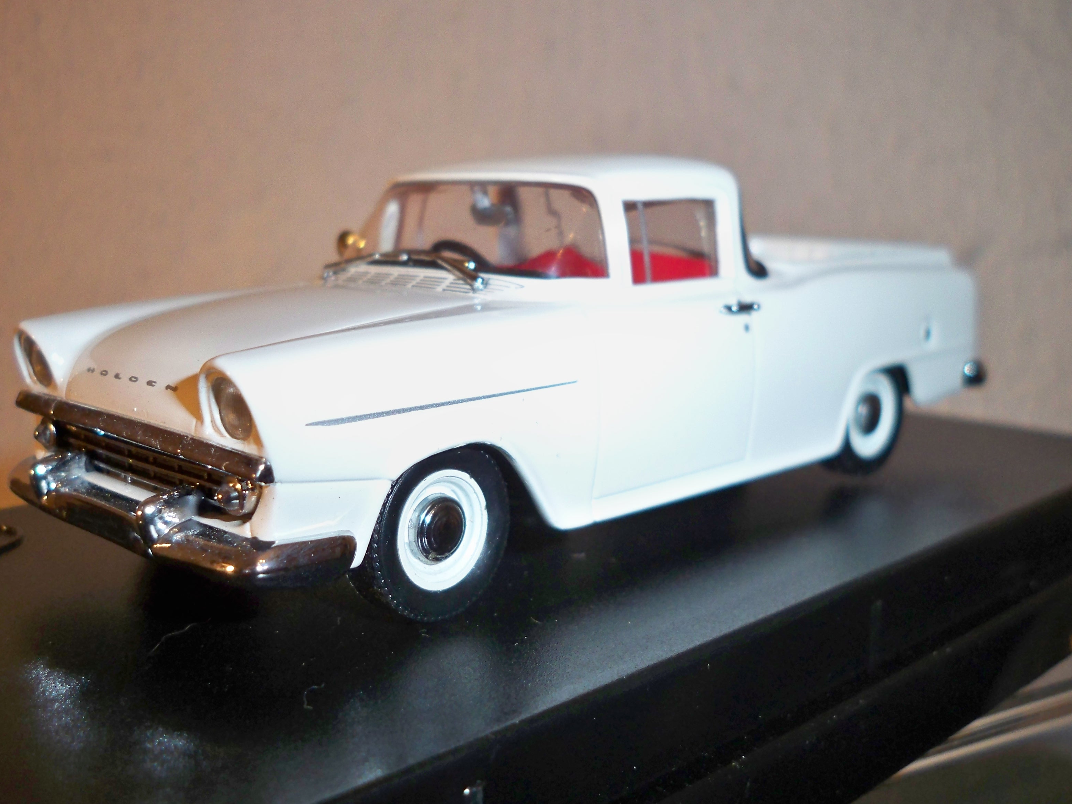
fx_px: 1270
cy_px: 390
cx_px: 493
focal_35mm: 41
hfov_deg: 45.7
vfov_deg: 35.1
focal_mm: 6.3
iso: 200
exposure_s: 1/60
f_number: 3.1
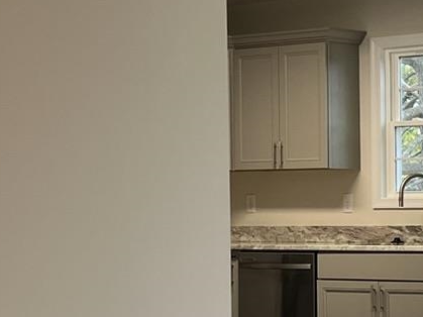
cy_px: 215
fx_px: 1551
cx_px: 421
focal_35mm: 127
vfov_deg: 11.7
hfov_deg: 15.3
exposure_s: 1/120
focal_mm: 5.7
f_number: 1.5
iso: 100
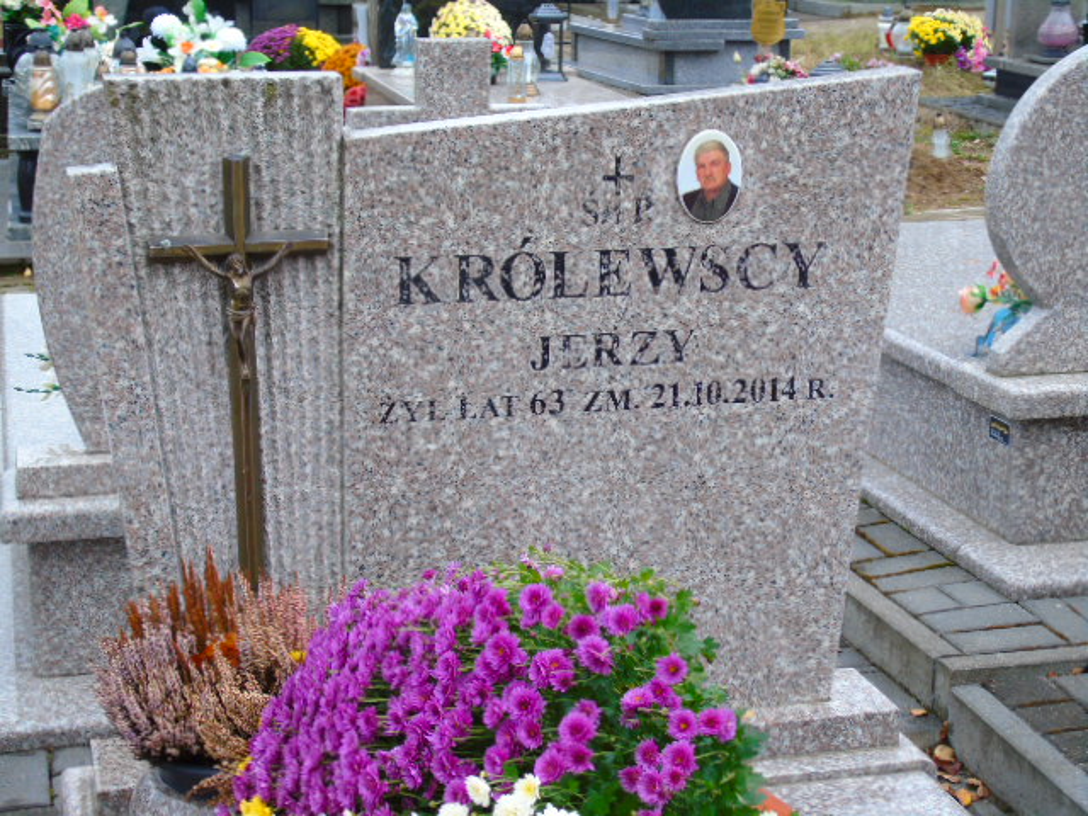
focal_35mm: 62
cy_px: 408
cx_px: 544
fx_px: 1949
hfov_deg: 31.2
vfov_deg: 23.7
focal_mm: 11
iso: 100
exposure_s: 1/30
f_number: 4.5
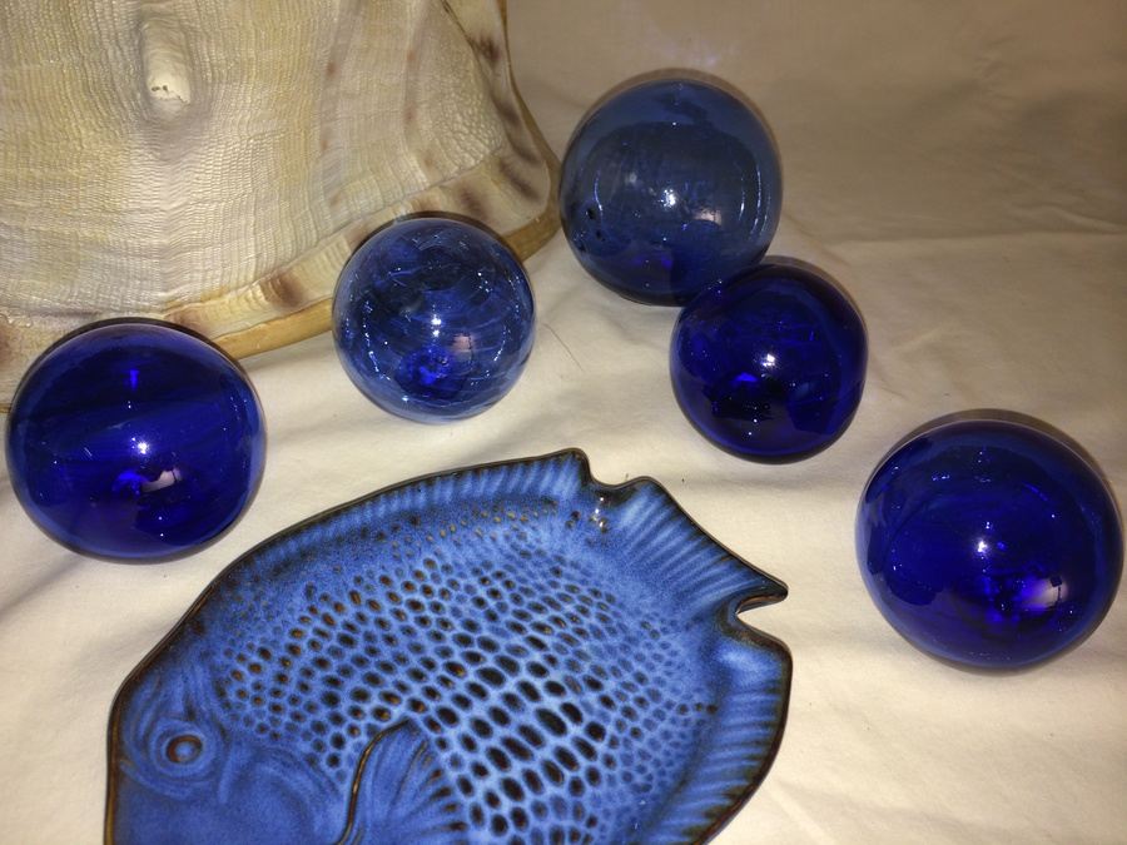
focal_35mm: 30
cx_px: 564
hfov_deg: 60.0
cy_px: 422
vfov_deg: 46.8
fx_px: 977
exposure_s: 1/78
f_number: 2.2
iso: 32
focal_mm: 4.12
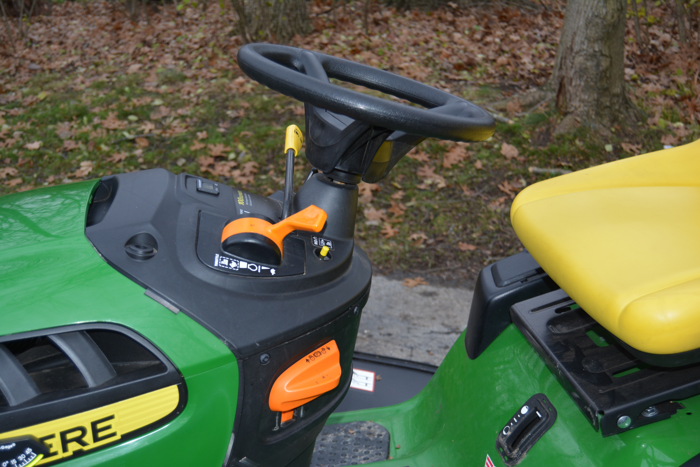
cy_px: 234
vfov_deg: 28.9
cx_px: 350
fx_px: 904
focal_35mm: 46
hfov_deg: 42.3
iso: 320
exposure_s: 1/125
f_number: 4.2
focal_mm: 31
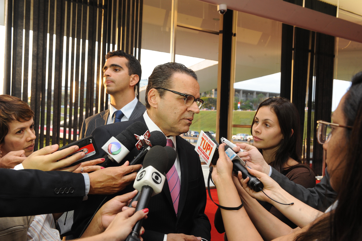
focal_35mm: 36
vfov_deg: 36.8
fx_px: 362
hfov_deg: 53.2
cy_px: 120
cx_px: 181
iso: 800
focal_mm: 36
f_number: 8
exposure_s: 1/60
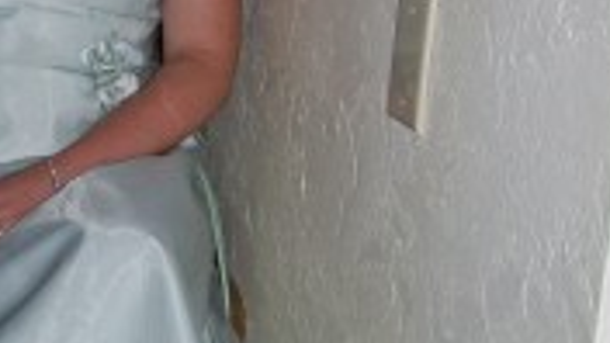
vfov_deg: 12.0
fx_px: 1617
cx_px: 81
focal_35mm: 100
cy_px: -10
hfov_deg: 21.0
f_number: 2.7
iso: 80
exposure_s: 1/64
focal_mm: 6
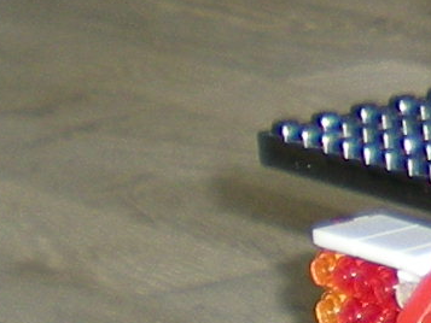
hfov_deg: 6.5
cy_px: -329
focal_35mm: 276
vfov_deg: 5.3
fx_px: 3438
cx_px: 1353
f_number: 3.1
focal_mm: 6.3
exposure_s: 1/30
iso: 70
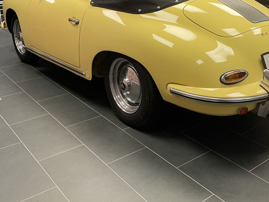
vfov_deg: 34.0
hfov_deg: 45.3
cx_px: 170
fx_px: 319
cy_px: 37
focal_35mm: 41
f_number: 1.6
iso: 64
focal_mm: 5.1
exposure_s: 1/50
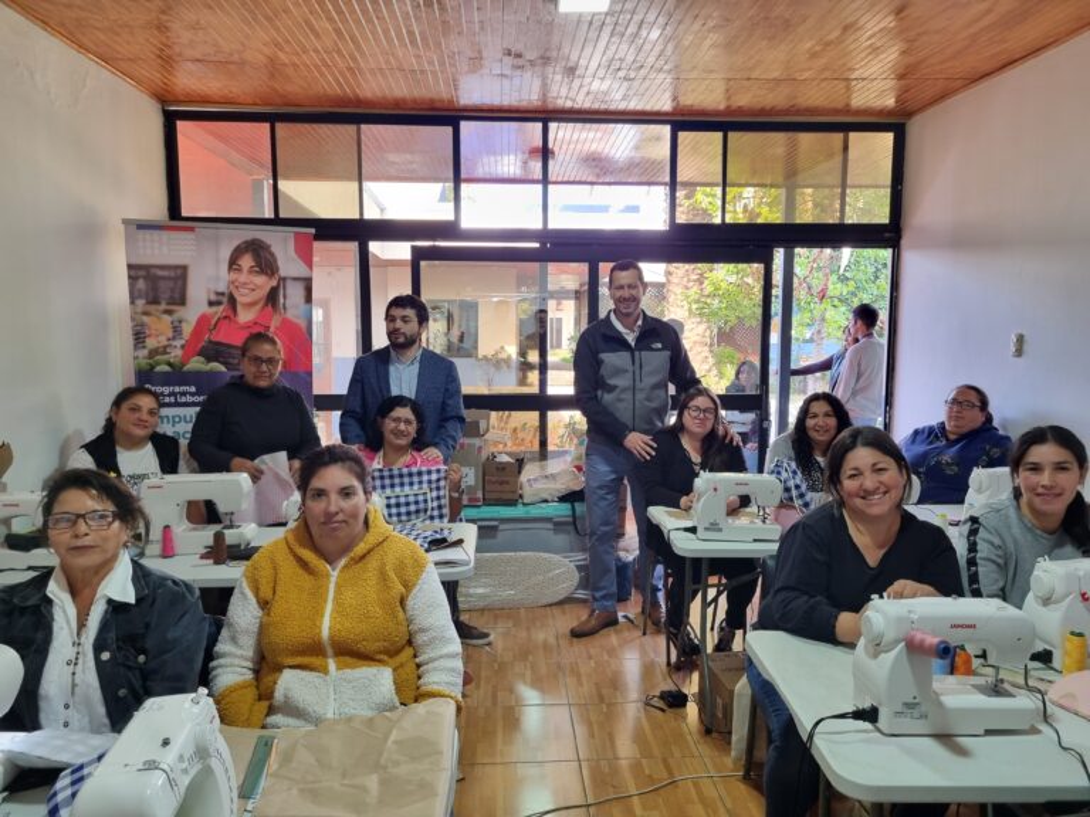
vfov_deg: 53.1
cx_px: 545
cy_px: 408
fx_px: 819
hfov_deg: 67.3
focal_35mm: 26
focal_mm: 5.4
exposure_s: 1/50
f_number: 1.8
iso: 160
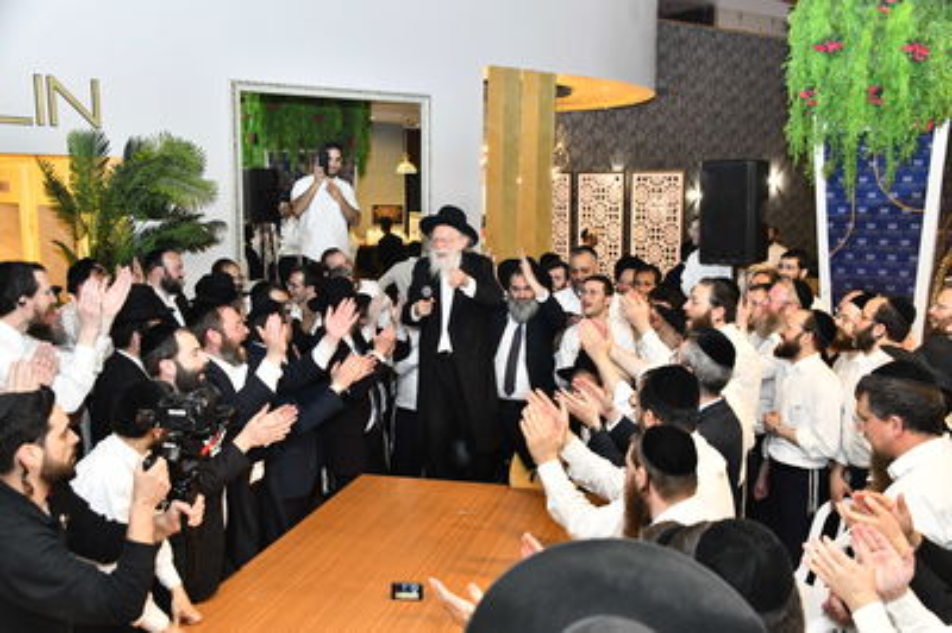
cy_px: 316
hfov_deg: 50.7
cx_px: 476
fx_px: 1004
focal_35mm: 38
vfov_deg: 35.0
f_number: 5.6
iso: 1250
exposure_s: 1/100
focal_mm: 38
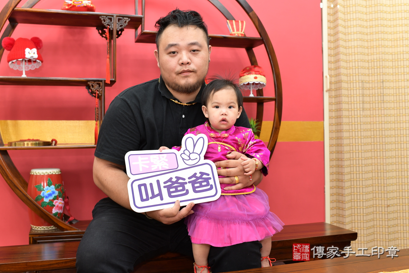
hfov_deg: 51.9
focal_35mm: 37
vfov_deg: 35.9
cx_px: 204
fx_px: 420
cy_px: 132
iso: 800
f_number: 4.5
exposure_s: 1/200
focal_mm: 35
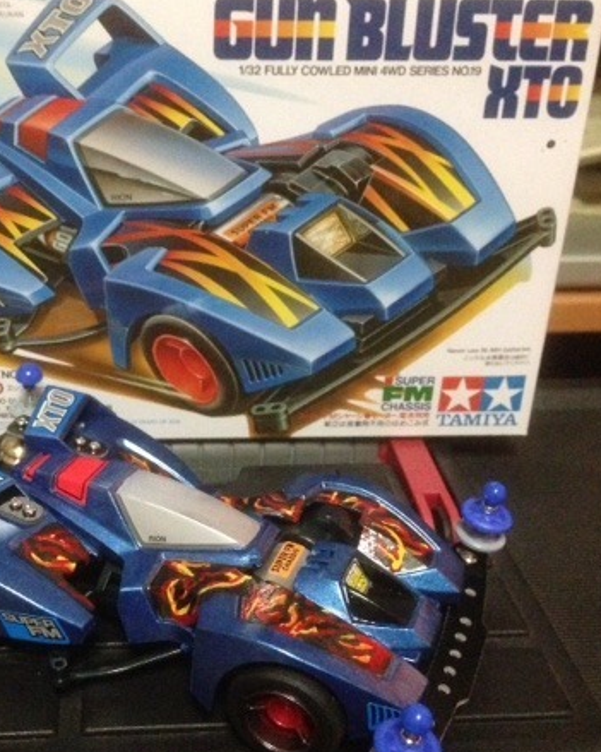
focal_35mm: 47
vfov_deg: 39.5
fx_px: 1045
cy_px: 391
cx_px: 183
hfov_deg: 31.7
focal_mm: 4.12
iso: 800
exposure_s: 1/15
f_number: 2.4
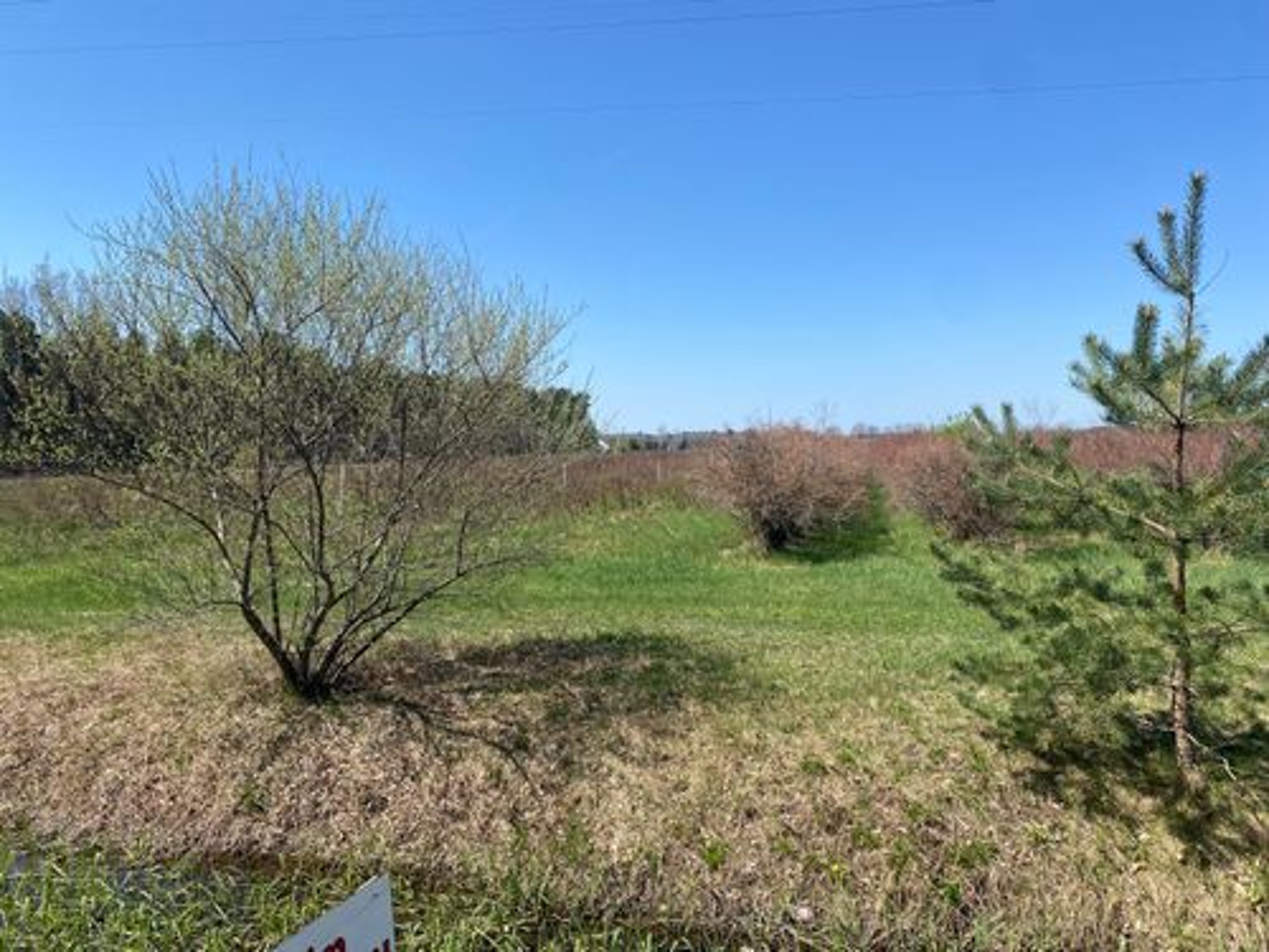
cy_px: 476
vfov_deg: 53.1
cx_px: 634
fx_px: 953
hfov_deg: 67.3
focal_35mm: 26
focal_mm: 4.25
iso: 32
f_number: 1.8
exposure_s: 1/2315
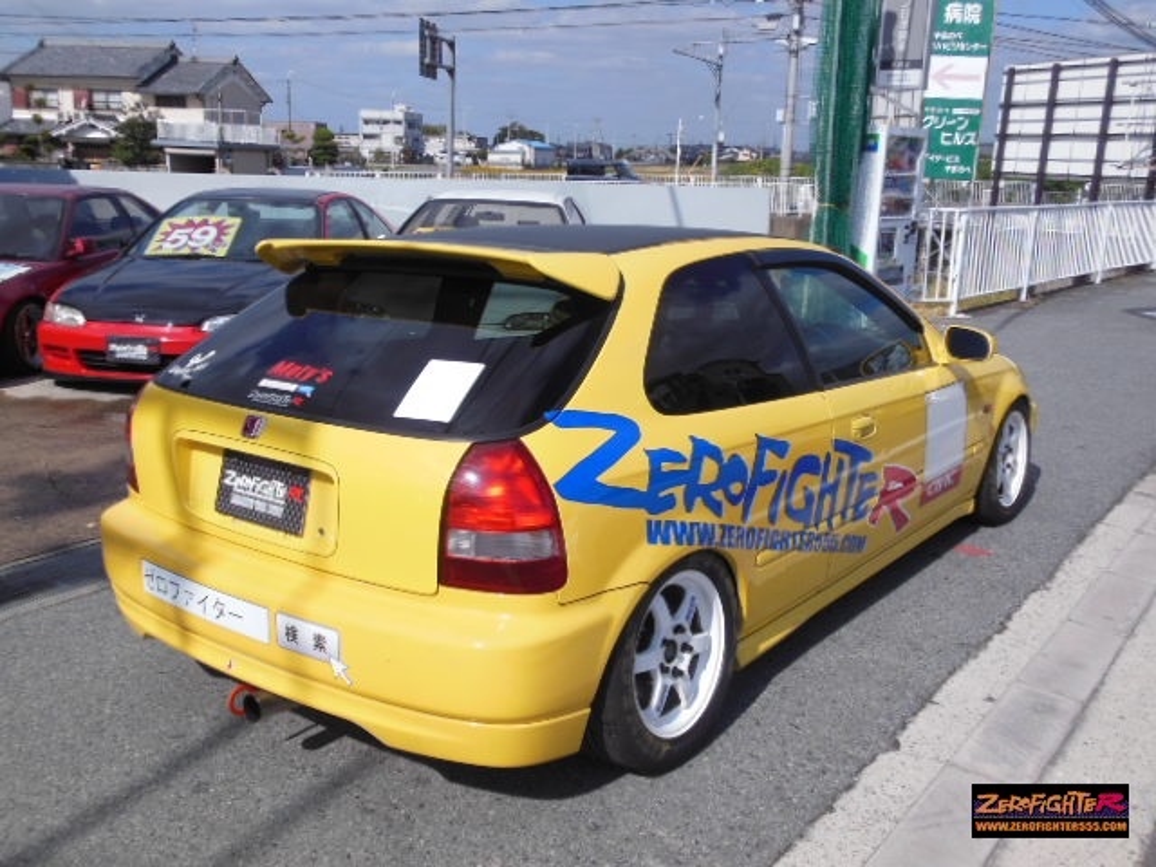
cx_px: 578
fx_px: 1102
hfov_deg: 55.4
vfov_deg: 42.9
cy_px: 434
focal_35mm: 33
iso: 125
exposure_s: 1/640
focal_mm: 6
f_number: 6.9
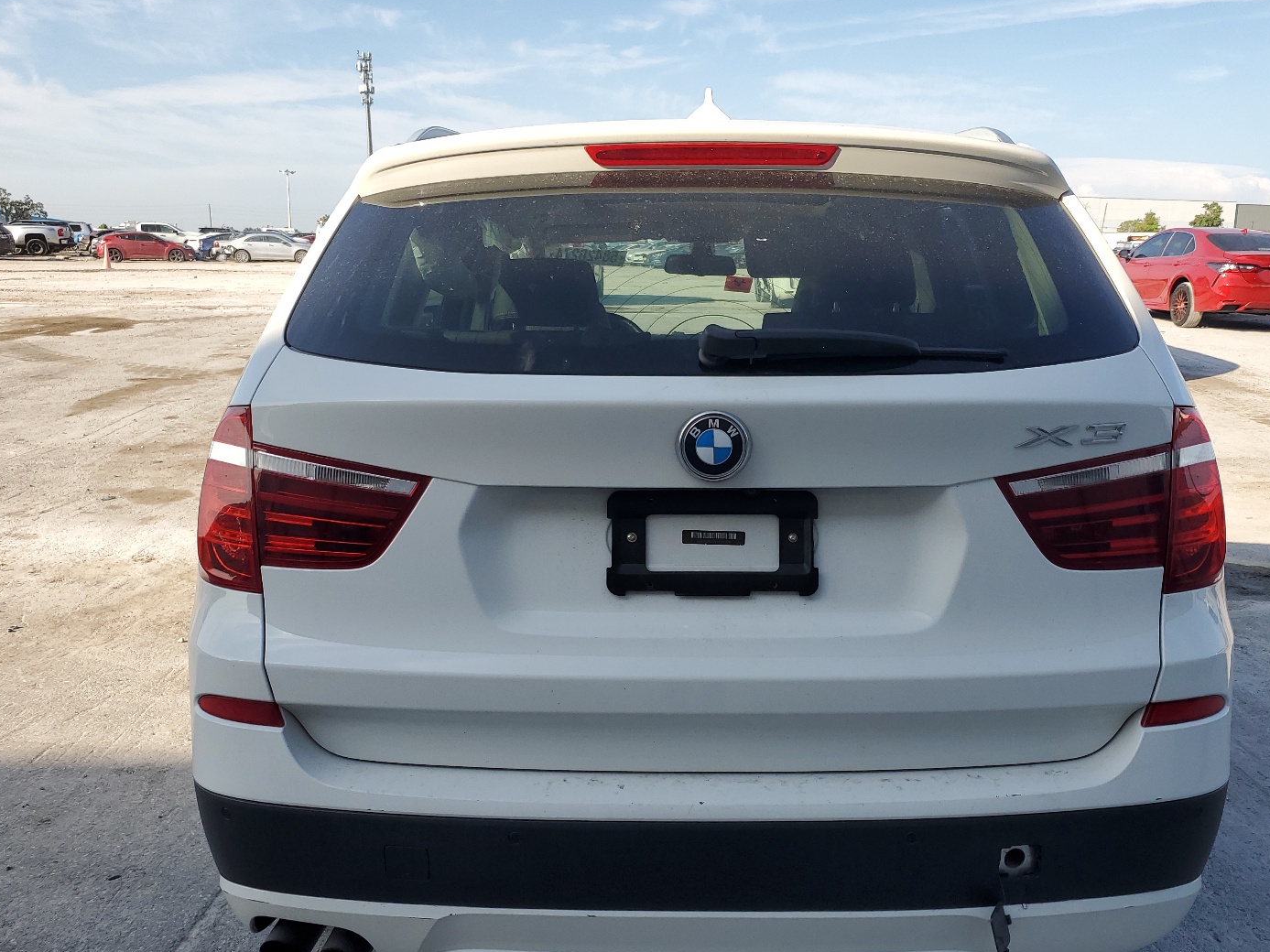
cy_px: 536
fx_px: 1101
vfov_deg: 46.7
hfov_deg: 59.8
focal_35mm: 30
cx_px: 711
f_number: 1.5
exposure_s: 1/2000
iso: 50
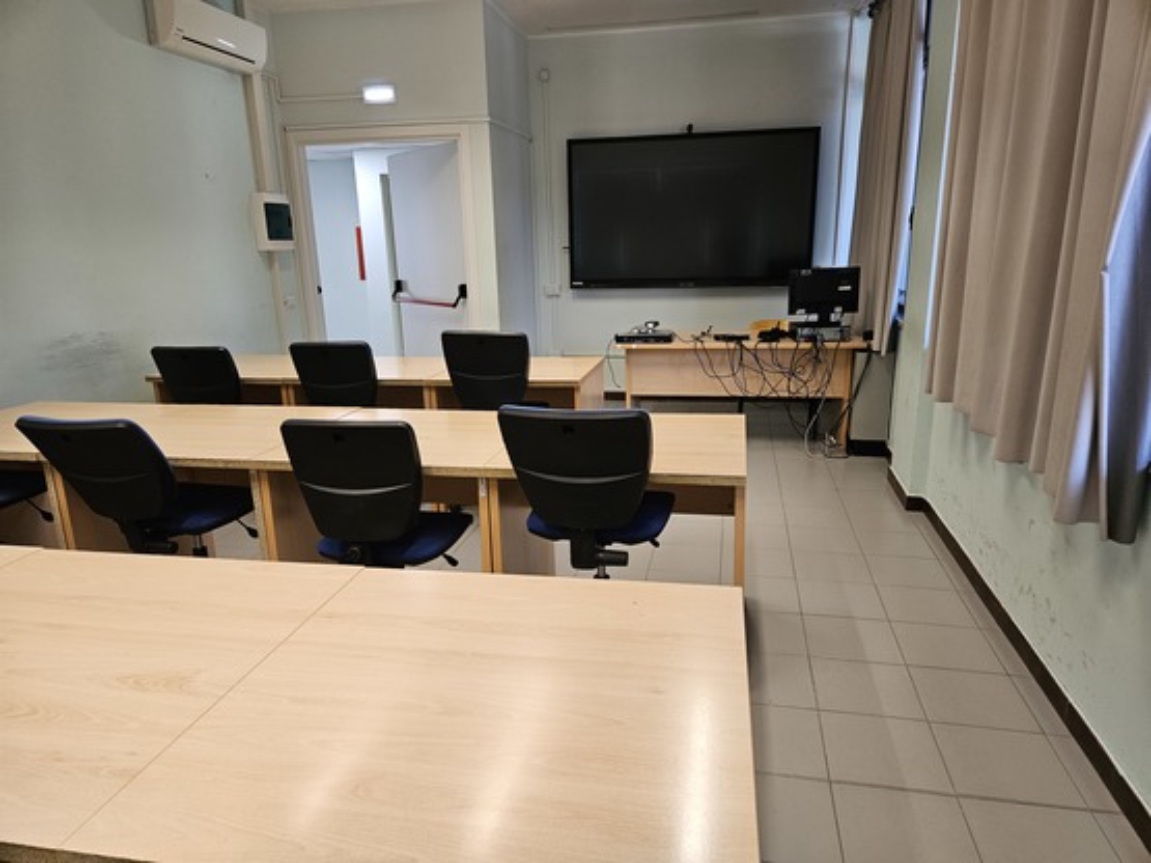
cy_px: 432
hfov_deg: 73.9
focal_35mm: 23
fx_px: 765
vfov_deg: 58.9
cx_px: 576
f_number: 1.8
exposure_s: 1/100
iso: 250
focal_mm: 5.4
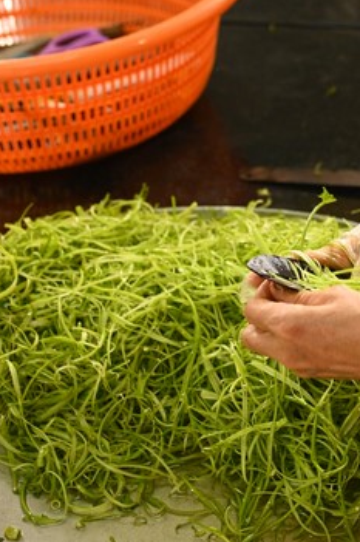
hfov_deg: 15.2
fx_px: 1339
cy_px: 116
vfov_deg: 22.6
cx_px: 298
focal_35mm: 89
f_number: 4
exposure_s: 1/125
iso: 3200
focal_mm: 48
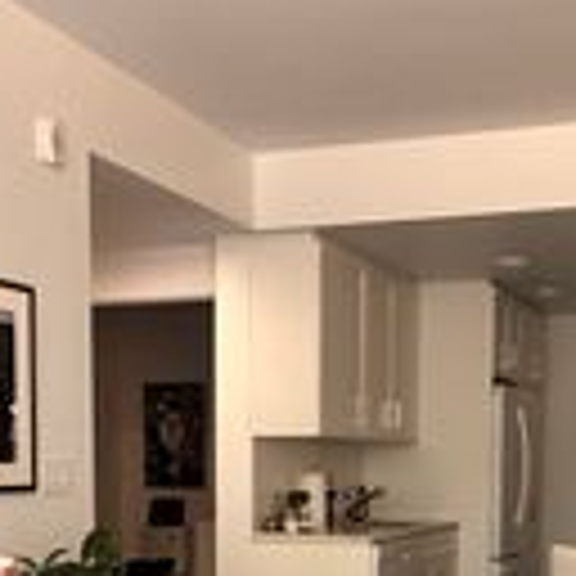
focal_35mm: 58
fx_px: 1092
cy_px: 562
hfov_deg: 29.5
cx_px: 356
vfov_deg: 28.0
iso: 1000
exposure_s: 1/60
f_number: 2.2
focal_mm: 2.22
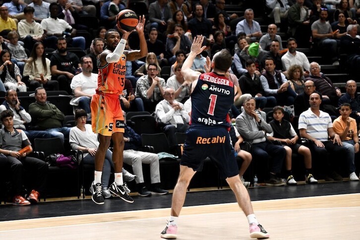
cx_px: 180
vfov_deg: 15.4
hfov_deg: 22.9
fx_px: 890
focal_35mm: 89
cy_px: 120
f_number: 2.8
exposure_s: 1/1000
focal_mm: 89
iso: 2500
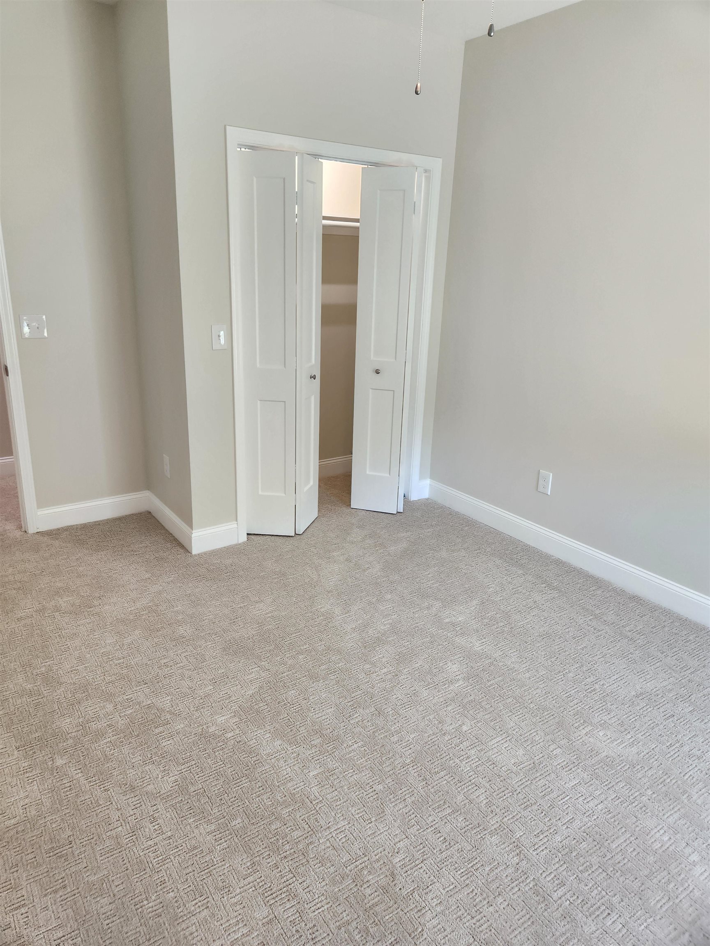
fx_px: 629
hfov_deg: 58.9
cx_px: 355
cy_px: 473
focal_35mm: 23
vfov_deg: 73.9
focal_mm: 5.4
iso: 125
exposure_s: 1/180
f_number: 1.8
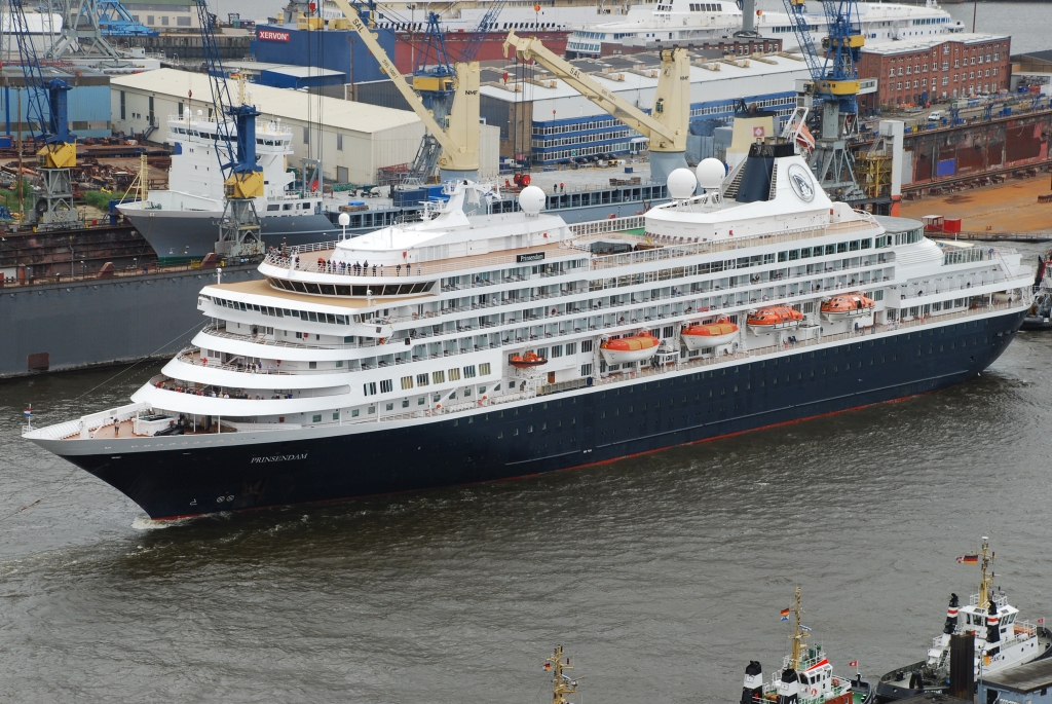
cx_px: 526
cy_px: 352
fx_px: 3071
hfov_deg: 19.4
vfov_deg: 13.1
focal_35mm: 105
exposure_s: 1/160
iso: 200
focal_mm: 70
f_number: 9
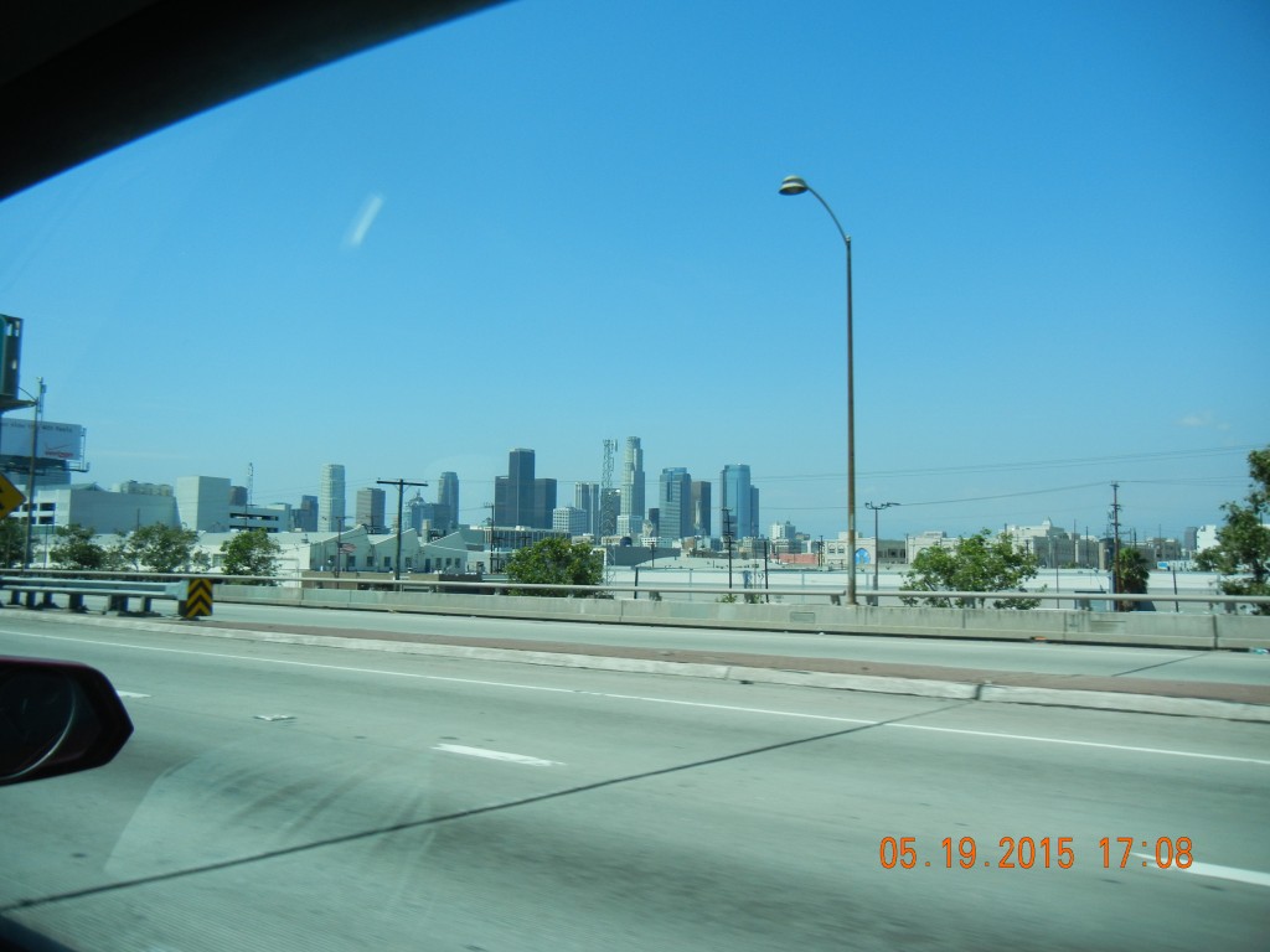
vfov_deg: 46.8
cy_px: 476
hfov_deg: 60.0
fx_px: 1101
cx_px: 635
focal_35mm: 30
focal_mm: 5.4
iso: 160
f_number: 7
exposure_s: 1/449
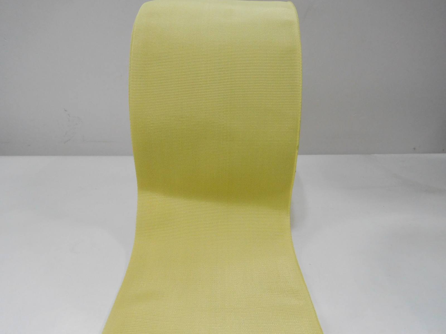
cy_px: 167
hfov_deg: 69.4
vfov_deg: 54.9
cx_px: 223
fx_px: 322
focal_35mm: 25
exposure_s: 1/25
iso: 400
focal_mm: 4.5
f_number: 3.4
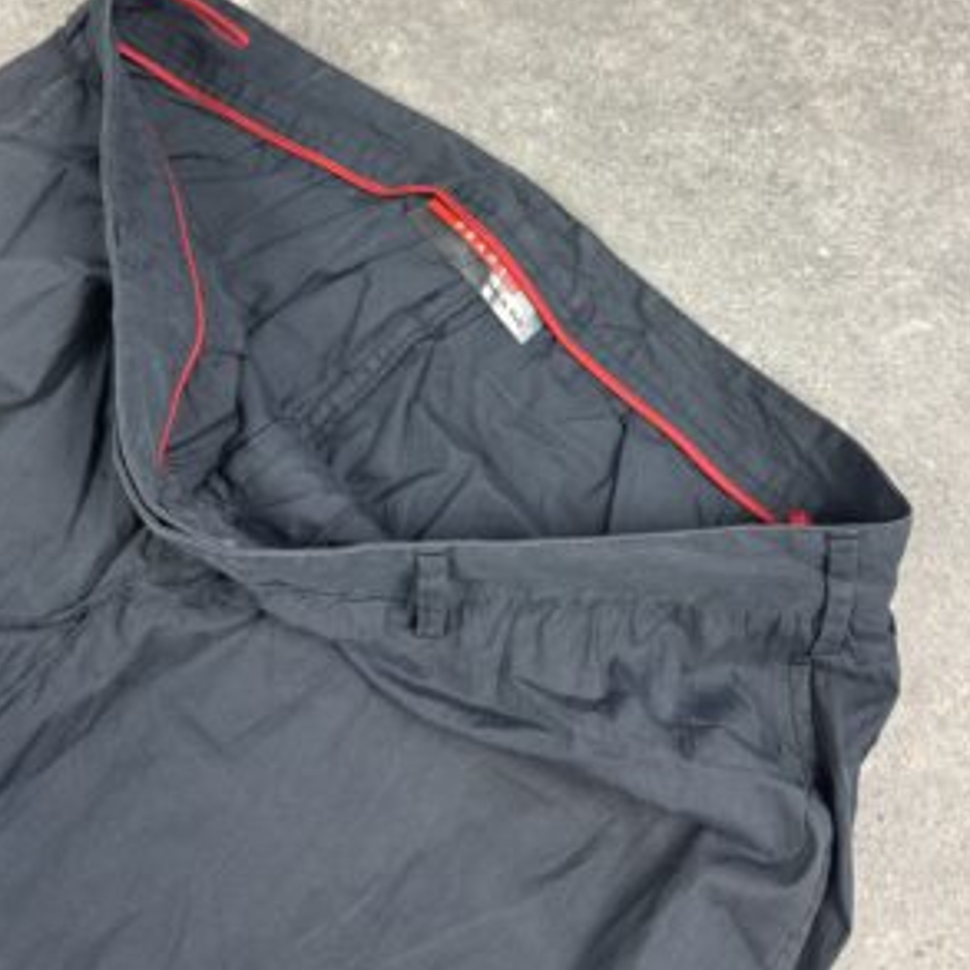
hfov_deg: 55.6
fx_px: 919
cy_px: 318
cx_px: 480
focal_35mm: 29
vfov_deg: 54.4
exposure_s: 1/50
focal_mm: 6.76
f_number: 1.78
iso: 200
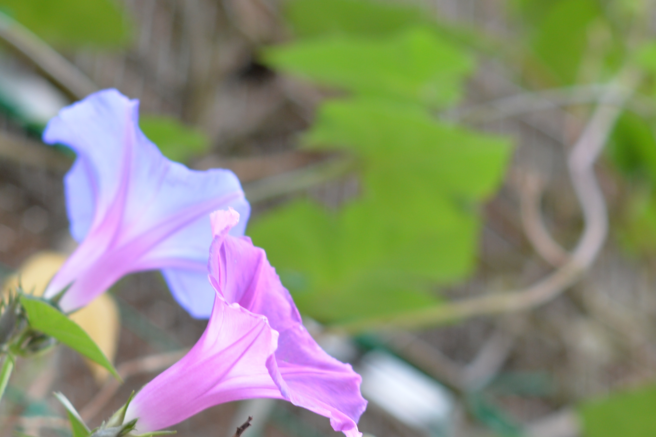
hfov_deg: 8.2
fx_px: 4553
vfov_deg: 5.5
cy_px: 220
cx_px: 467
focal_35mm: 250
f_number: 4
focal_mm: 105
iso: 400
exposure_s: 1/50
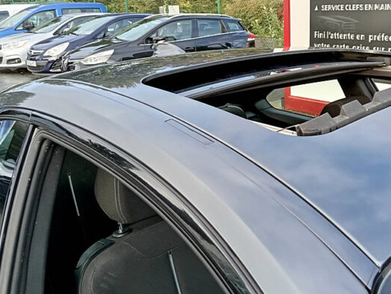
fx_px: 429
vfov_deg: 37.7
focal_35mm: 38
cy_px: 124
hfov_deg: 47.6
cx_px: 281
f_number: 1.8
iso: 115
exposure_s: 1/100
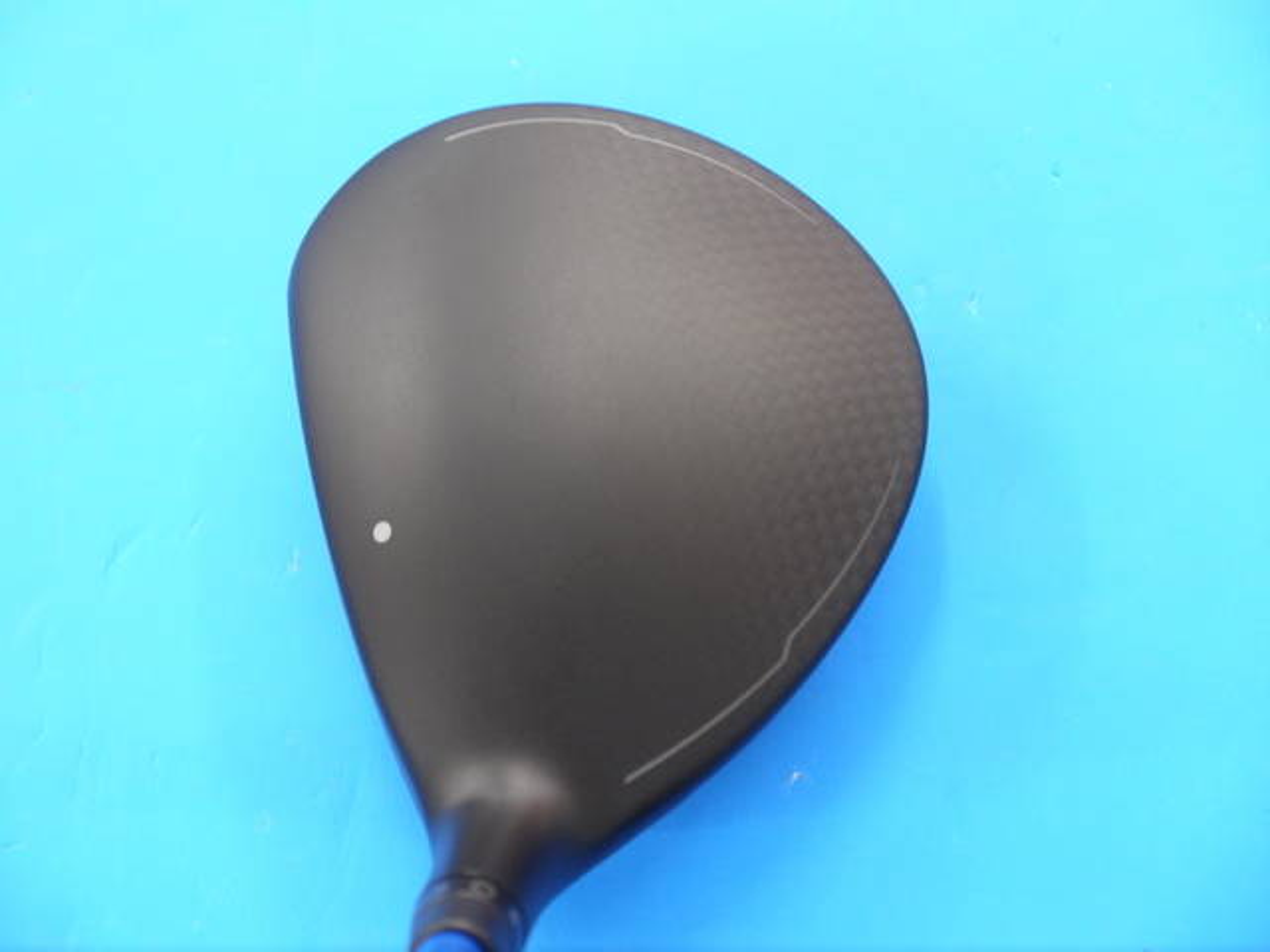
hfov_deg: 23.3
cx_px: 635
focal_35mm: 84
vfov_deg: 17.6
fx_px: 3082
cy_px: 476
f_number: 5.6
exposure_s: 1/50
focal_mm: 42
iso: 800
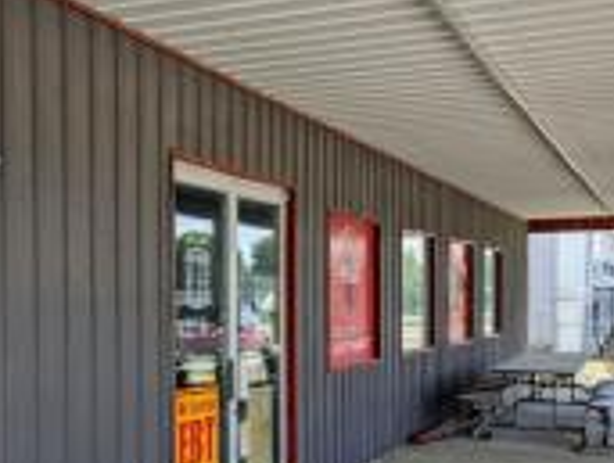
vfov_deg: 25.9
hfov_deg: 33.6
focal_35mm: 56
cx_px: 151
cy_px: 337
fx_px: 995
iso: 38
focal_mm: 6.81
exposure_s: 1/464
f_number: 1.85
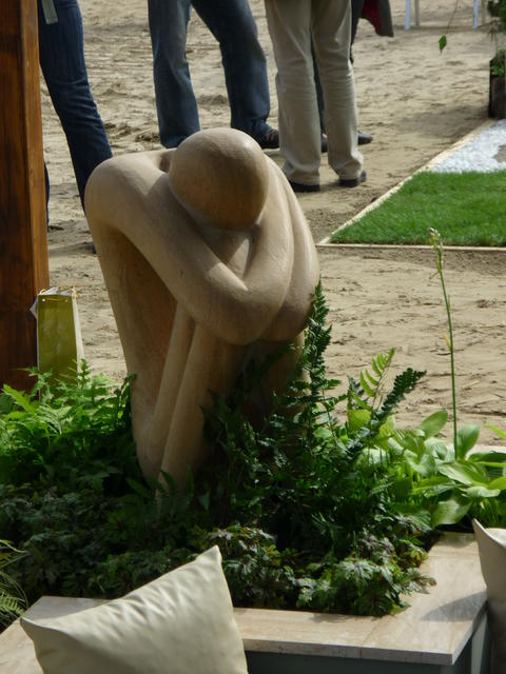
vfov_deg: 14.9
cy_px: 337
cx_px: 253
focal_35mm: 132
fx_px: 2573
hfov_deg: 11.2
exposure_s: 1/320
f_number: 5.9
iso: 80
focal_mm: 22
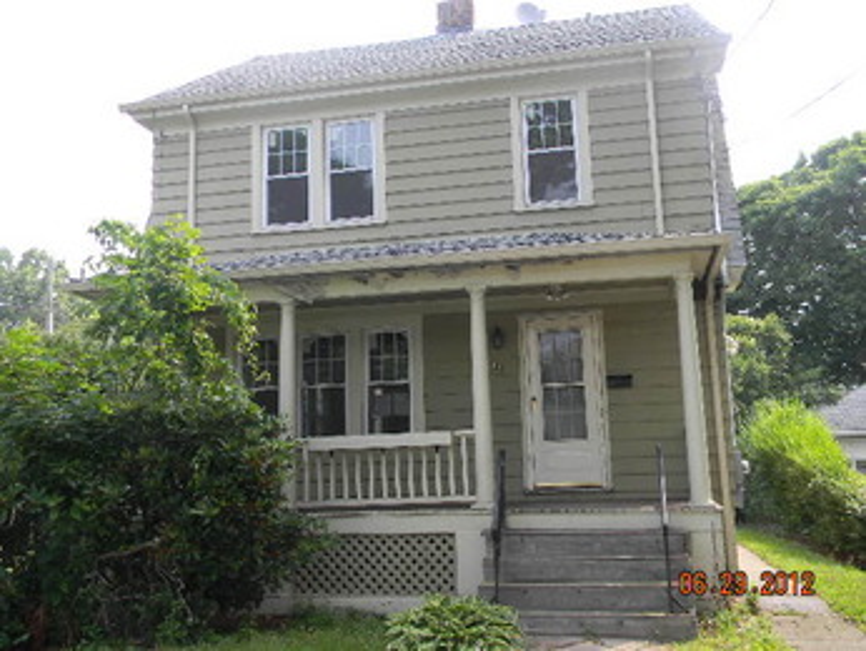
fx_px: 901
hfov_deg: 51.3
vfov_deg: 39.7
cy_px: 326
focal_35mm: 36
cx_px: 433
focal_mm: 6.4
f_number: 3.7
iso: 80
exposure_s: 1/122
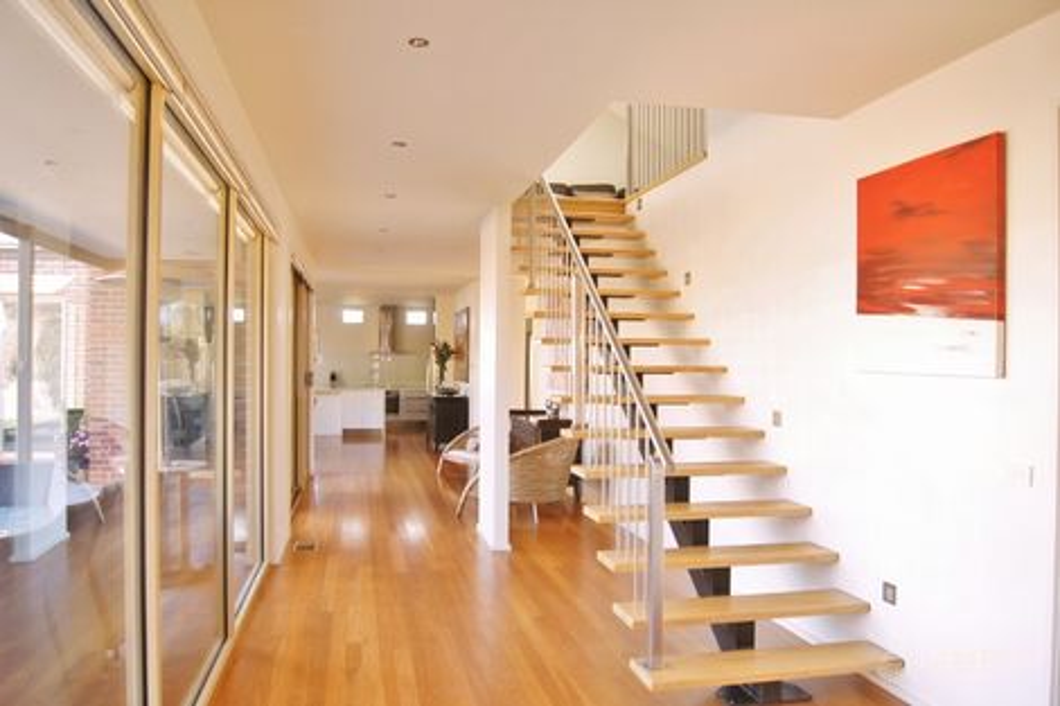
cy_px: 353
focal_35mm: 27
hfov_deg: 67.4
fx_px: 795
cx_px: 530
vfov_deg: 47.9
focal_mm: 18
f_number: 4.5
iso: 400
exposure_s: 1/30
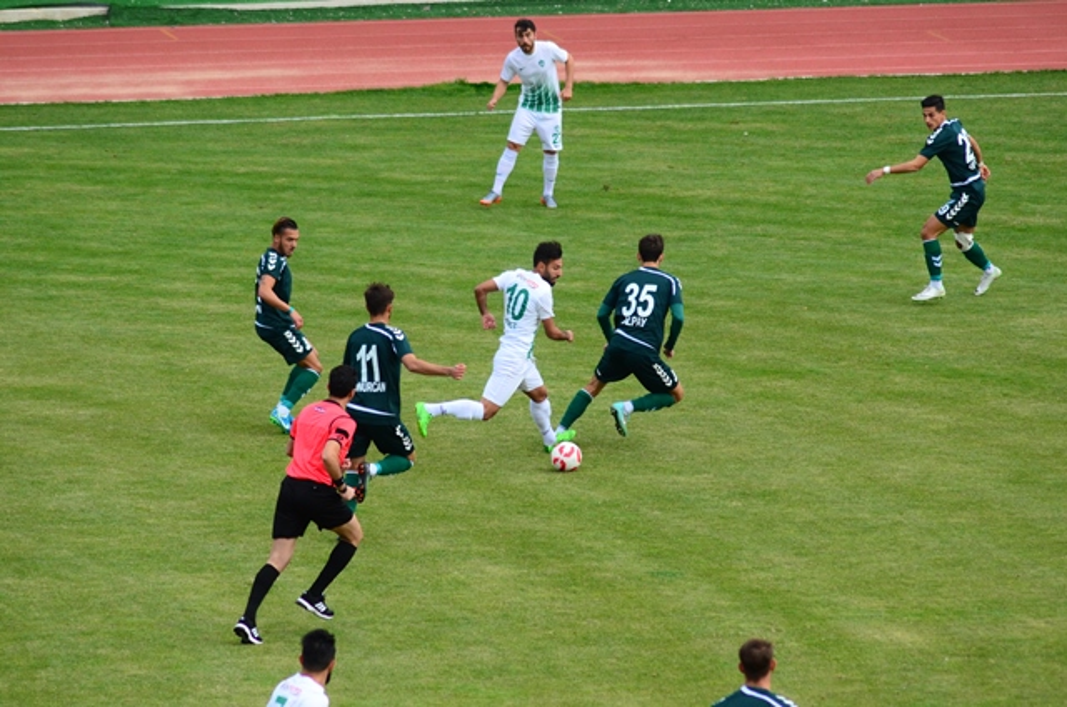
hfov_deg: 6.3
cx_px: 534
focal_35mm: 330
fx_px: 9761
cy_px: 354
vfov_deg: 4.1
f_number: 6.3
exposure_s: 1/2500
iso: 1000
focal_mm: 220
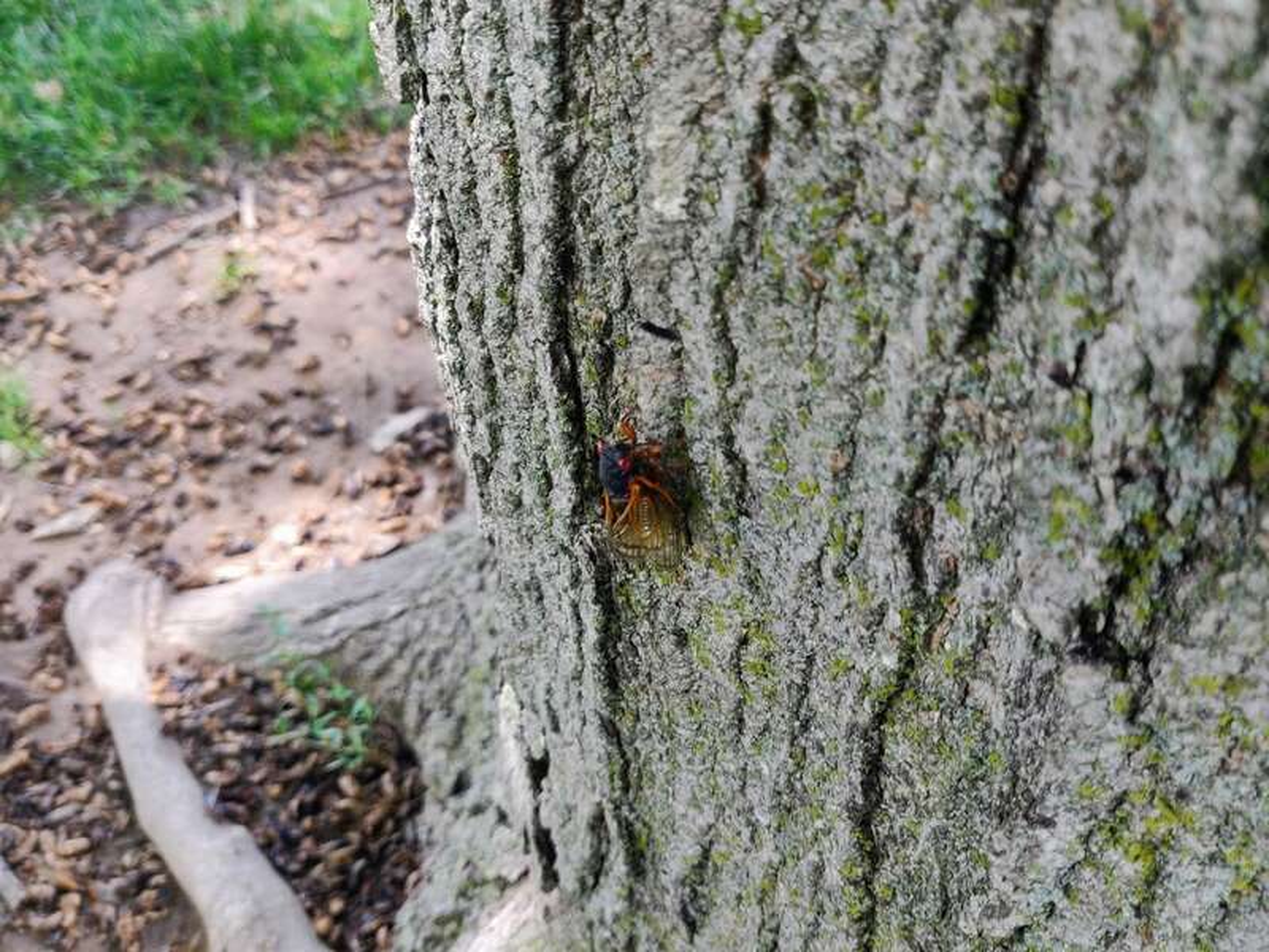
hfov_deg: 69.4
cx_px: 634
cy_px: 476
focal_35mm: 25
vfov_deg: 54.9
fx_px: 916
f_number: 1.7
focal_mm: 4.25
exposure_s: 1/100
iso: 160
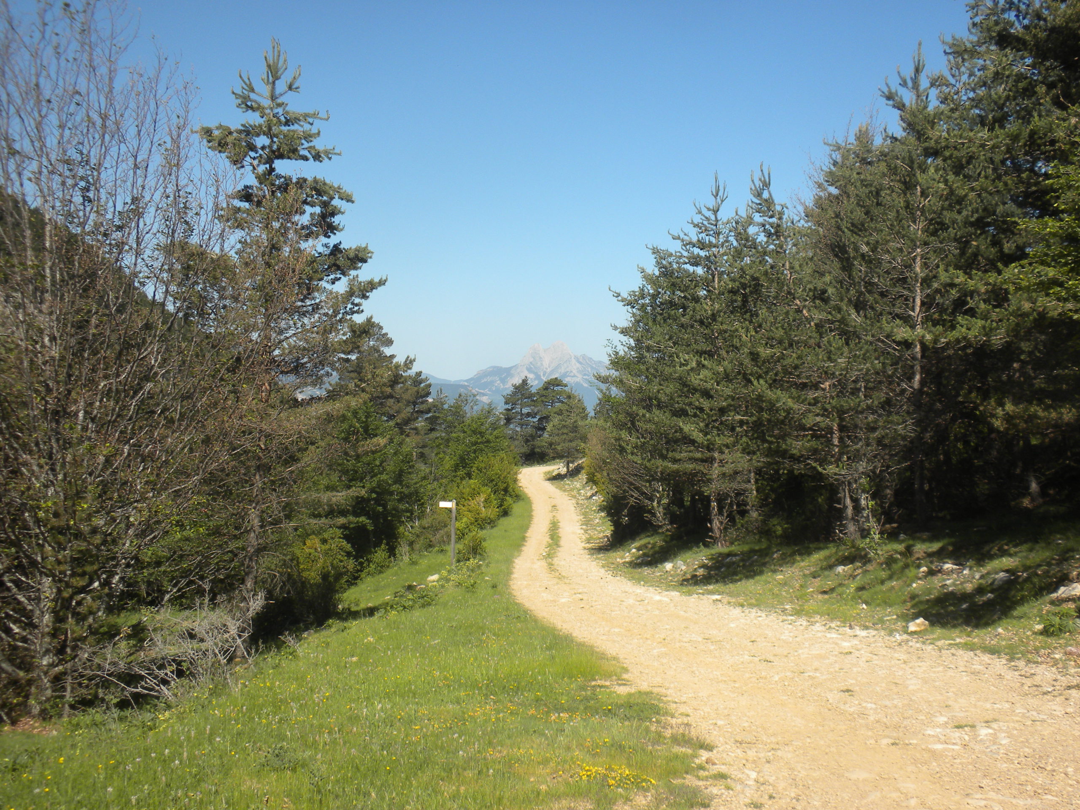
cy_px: 405
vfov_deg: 38.7
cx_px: 540
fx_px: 1154
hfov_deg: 50.1
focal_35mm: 37
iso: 64
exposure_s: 1/86.1
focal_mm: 6.6
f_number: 10
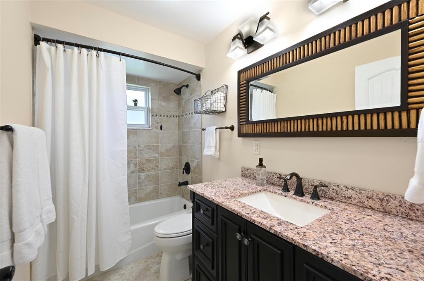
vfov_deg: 81.1
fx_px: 165
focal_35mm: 14
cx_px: 212
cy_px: 140
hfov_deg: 104.3
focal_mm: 14
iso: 400
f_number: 8
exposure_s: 1/100
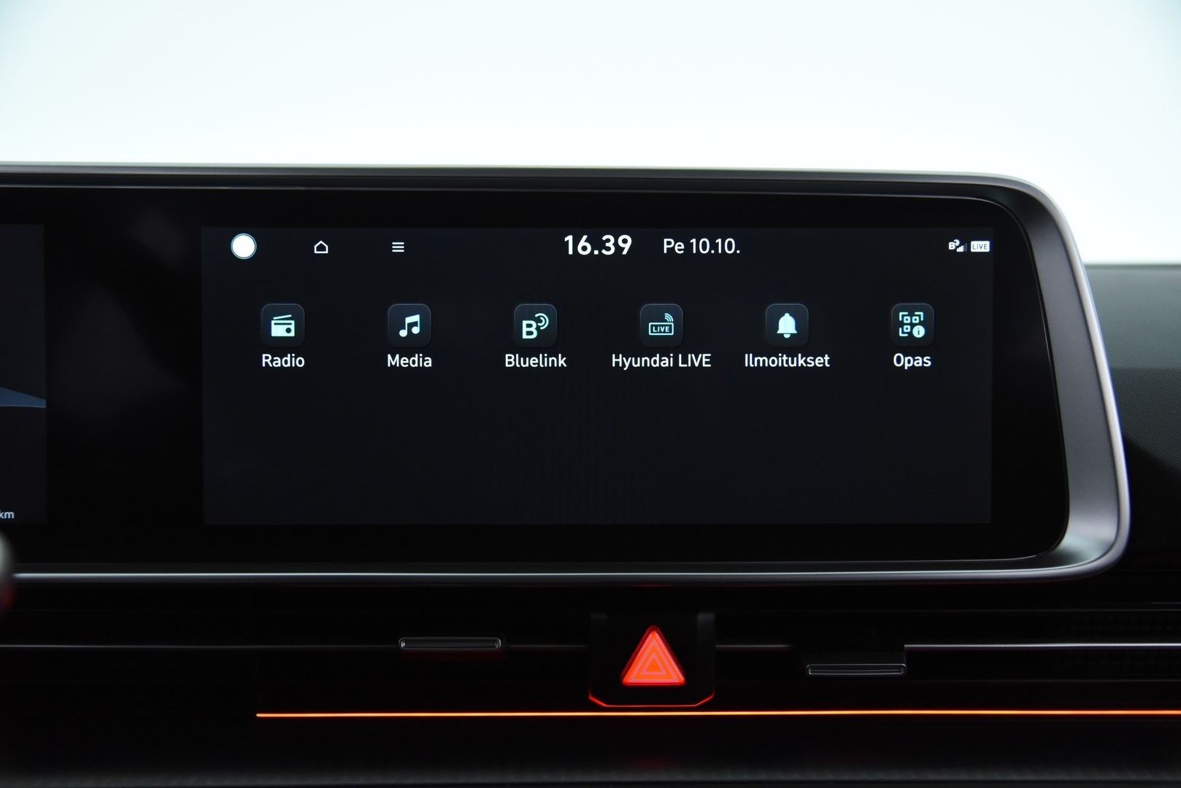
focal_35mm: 38
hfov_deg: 50.7
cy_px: 394
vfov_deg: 35.1
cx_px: 590
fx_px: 1247
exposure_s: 1/80
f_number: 4
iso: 4000
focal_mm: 38
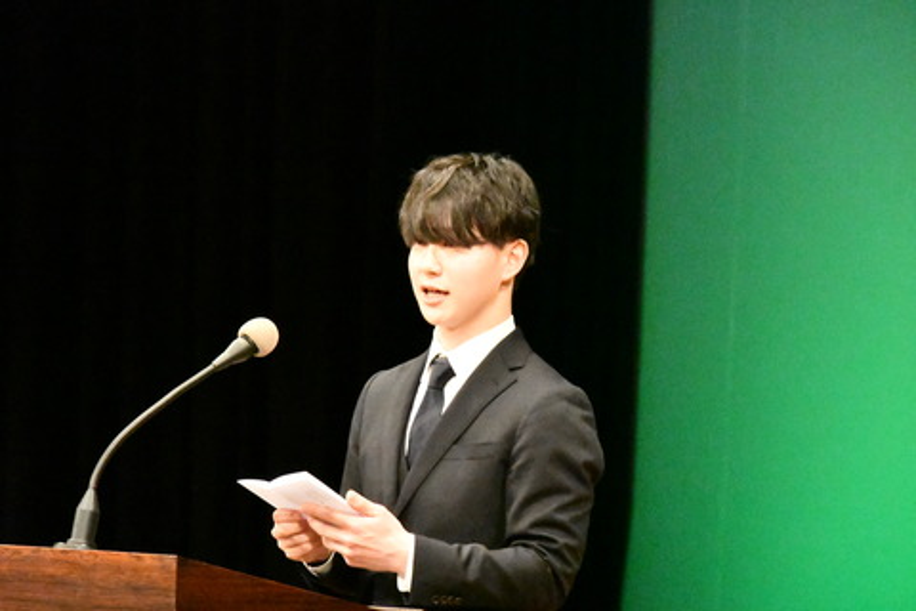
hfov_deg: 4.6
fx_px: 11449
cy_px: 306
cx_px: 458
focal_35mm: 450
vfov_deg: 3.1
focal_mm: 300
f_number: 11
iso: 51200
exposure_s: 1/400
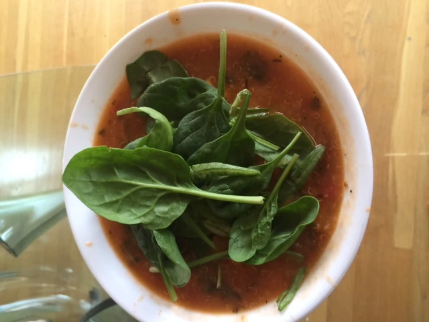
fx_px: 359
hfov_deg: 61.7
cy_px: 161
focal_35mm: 29
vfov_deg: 48.2
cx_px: 214
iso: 40
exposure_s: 1/15
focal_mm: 4.15
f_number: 2.2
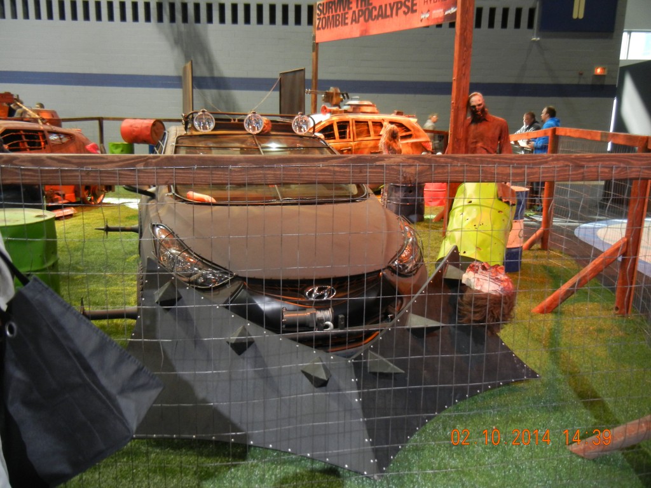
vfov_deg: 46.8
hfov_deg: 60.0
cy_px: 244
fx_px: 564
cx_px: 326
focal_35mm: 30
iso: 400
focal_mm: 5.4
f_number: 3.5
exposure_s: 1/23.7
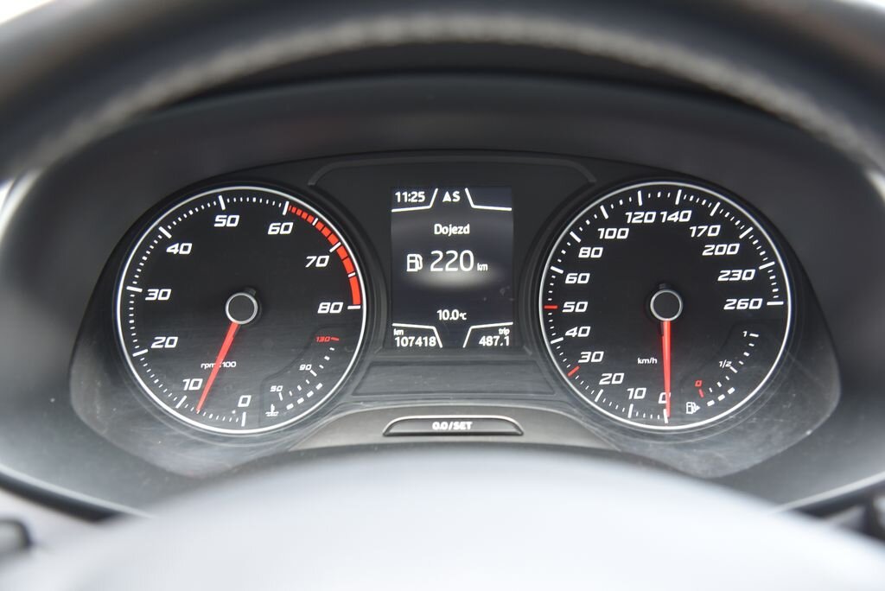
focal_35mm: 48
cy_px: 296
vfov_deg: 28.1
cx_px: 442
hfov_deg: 41.1
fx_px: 1181
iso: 500
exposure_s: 1/30
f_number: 4
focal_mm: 48
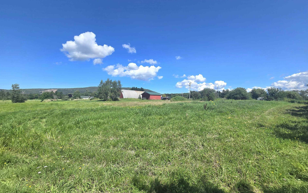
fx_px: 118
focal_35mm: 14
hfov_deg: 105.3
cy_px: 98
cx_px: 156
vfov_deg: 78.6
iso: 50
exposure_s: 1/3333
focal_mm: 2.2
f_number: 2.2
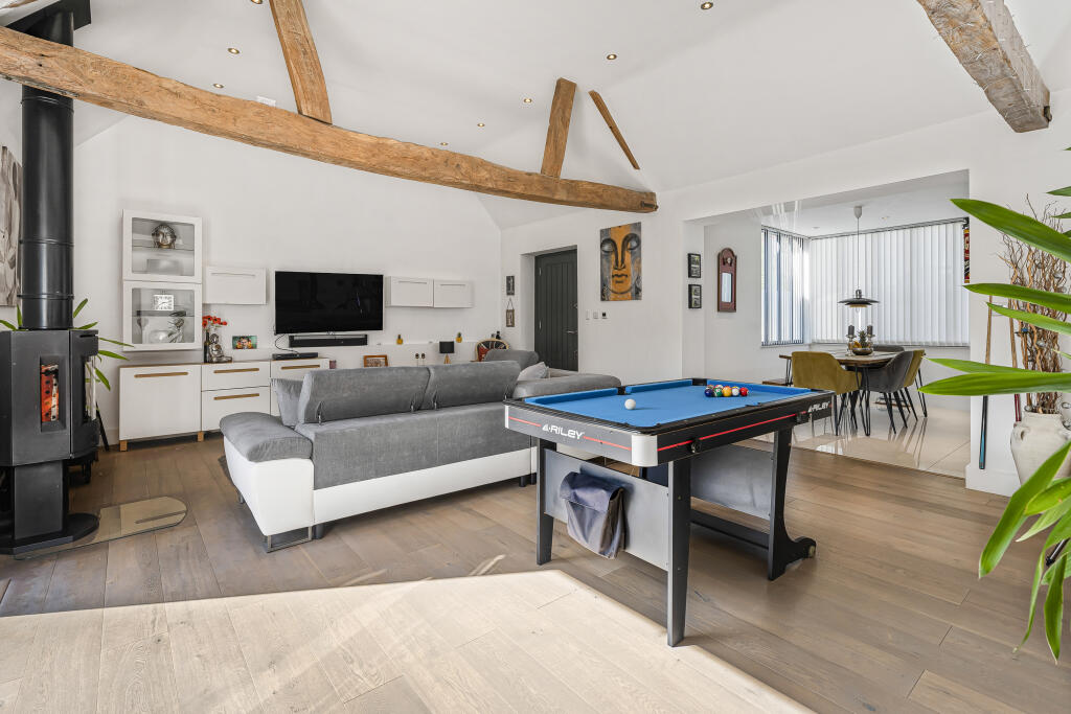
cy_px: 357
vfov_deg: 73.8
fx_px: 476
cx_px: 536
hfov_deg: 96.7
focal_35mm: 16
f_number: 8
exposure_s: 1/50
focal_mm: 16
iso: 400
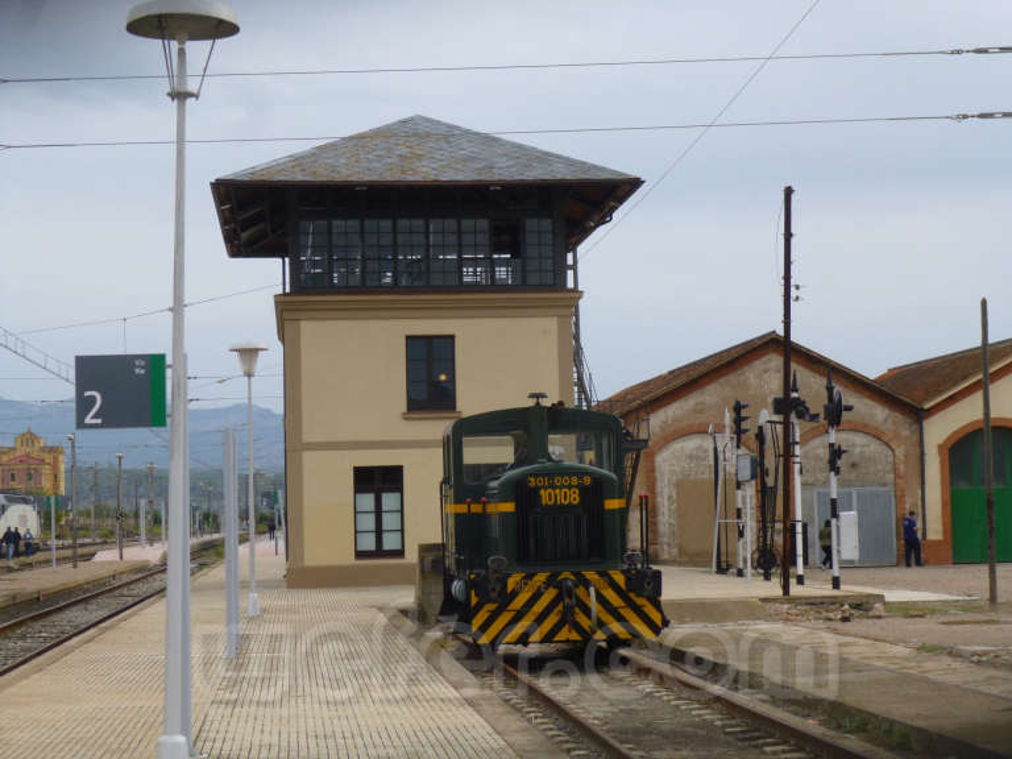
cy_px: 380
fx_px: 2134
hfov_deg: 26.7
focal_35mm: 73
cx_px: 506
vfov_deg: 20.2
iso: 100
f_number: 4.7
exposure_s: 1/250
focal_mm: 13.2
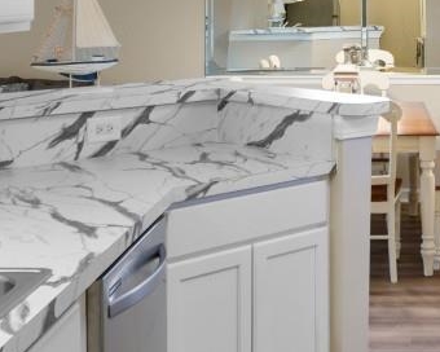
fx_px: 872
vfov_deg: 21.6
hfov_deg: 27.6
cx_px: 364
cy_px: -41
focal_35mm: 67
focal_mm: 10
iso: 100
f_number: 4.5
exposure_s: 1/10
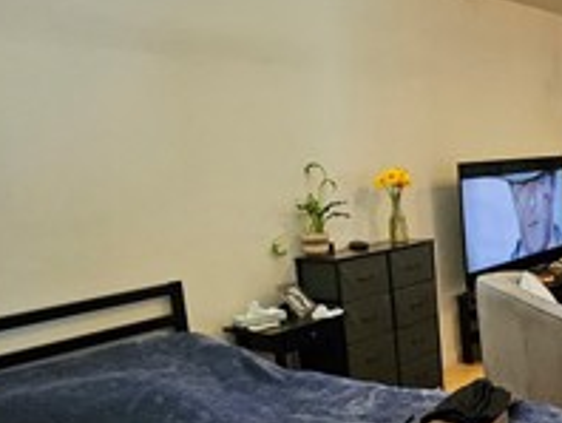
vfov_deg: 33.9
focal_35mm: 42
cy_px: 301
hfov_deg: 39.8
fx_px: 683
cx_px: 551
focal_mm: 1.74
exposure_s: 1/40
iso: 320
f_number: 2.2
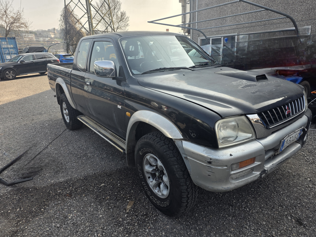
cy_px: 118
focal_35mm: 23
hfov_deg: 73.9
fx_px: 210
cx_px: 158
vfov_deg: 58.9
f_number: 1.7
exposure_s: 1/3333
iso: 80
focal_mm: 6.25
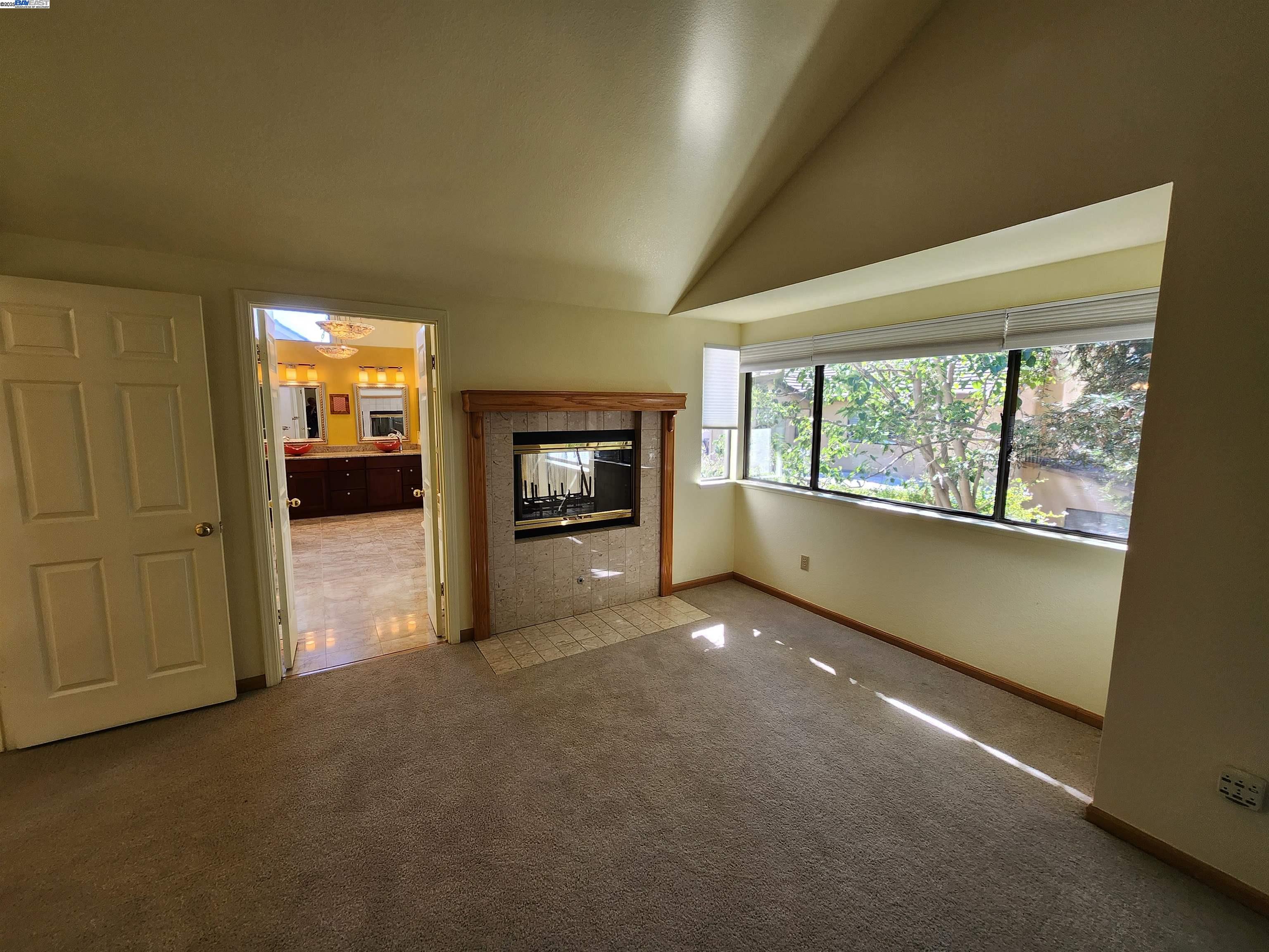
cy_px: 476
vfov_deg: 89.9
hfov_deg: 106.2
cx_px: 634
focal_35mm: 13
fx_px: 477
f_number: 2.2
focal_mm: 1.74
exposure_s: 1/60
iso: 50
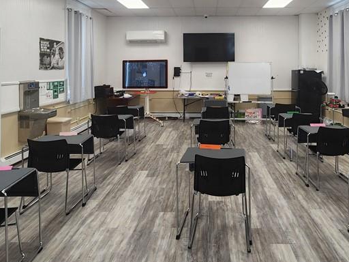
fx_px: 262
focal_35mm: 26
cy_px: 65
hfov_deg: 66.9
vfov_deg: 50.8
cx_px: 202
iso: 80
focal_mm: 2.2
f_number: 2.2
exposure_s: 1/60
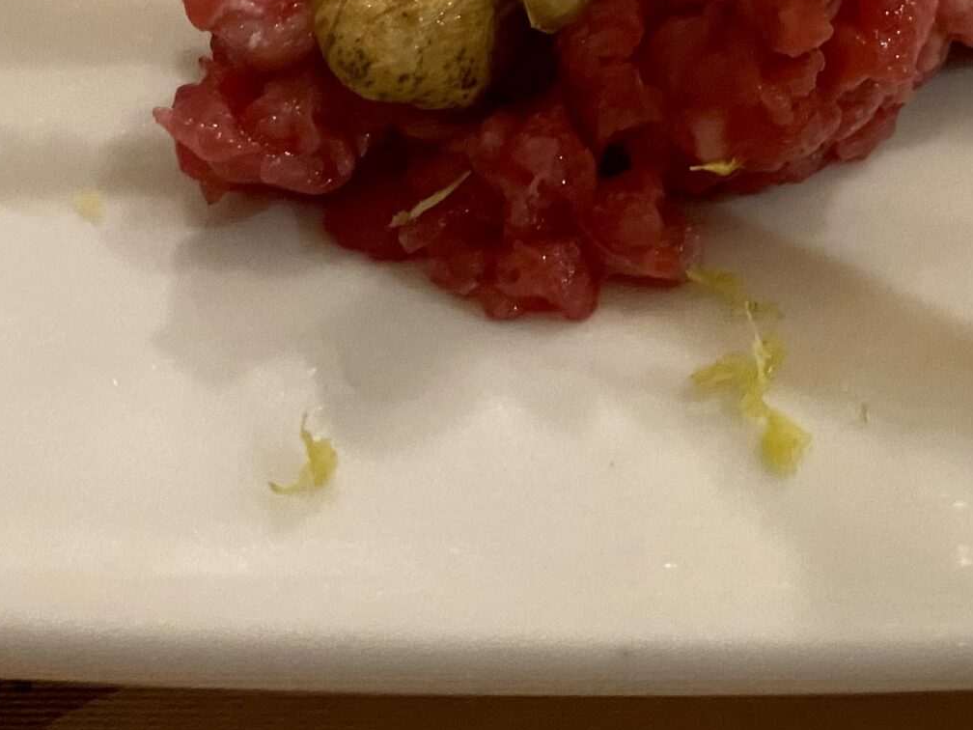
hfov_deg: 28.9
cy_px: -124
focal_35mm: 66
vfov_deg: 20.9
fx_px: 1855
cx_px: 747
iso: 500
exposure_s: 1/33
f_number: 1.8
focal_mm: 4.25
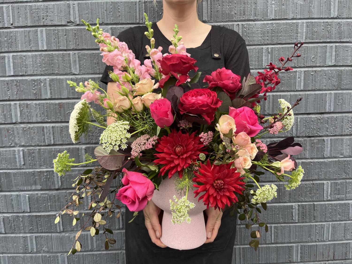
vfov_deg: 53.1
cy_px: 132
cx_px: 176
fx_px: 264
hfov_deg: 67.3
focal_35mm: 26
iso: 64
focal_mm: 5.1
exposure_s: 1/122
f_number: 1.6
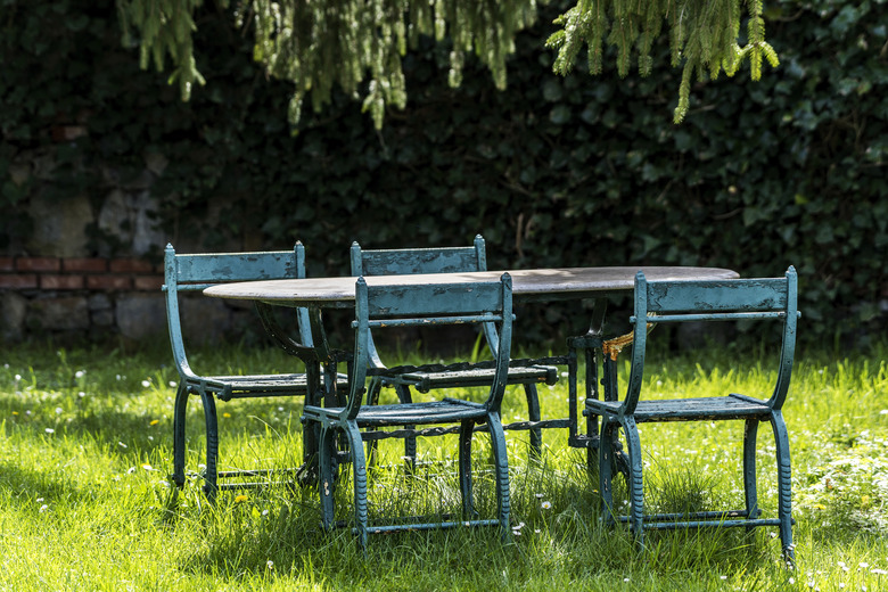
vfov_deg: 6.9
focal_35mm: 200
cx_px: 444
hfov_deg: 10.3
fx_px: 4933
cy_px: 296
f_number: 5.6
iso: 100
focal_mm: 200
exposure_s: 1/200
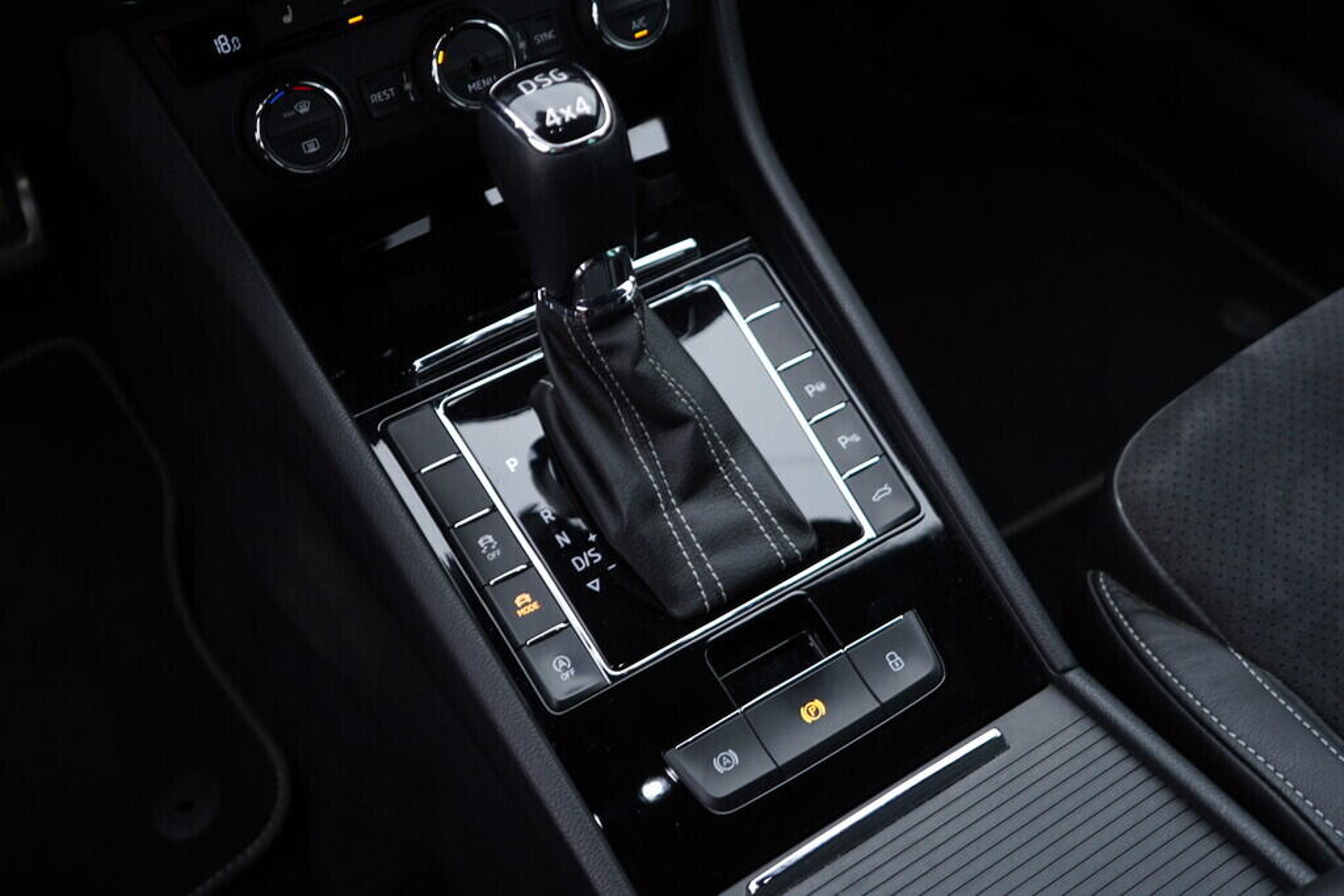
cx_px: 672
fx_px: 1344
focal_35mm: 36
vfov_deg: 36.9
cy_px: 448
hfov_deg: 53.1
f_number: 2.8
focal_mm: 24
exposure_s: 1/40
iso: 125
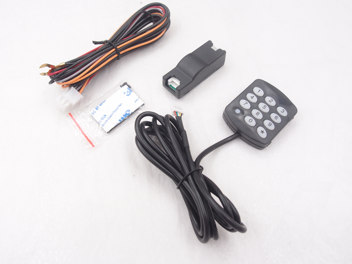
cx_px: 176
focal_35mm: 28
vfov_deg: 49.7
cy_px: 132
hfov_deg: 63.4
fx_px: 285
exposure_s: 1/80
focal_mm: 6
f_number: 2.5
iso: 100
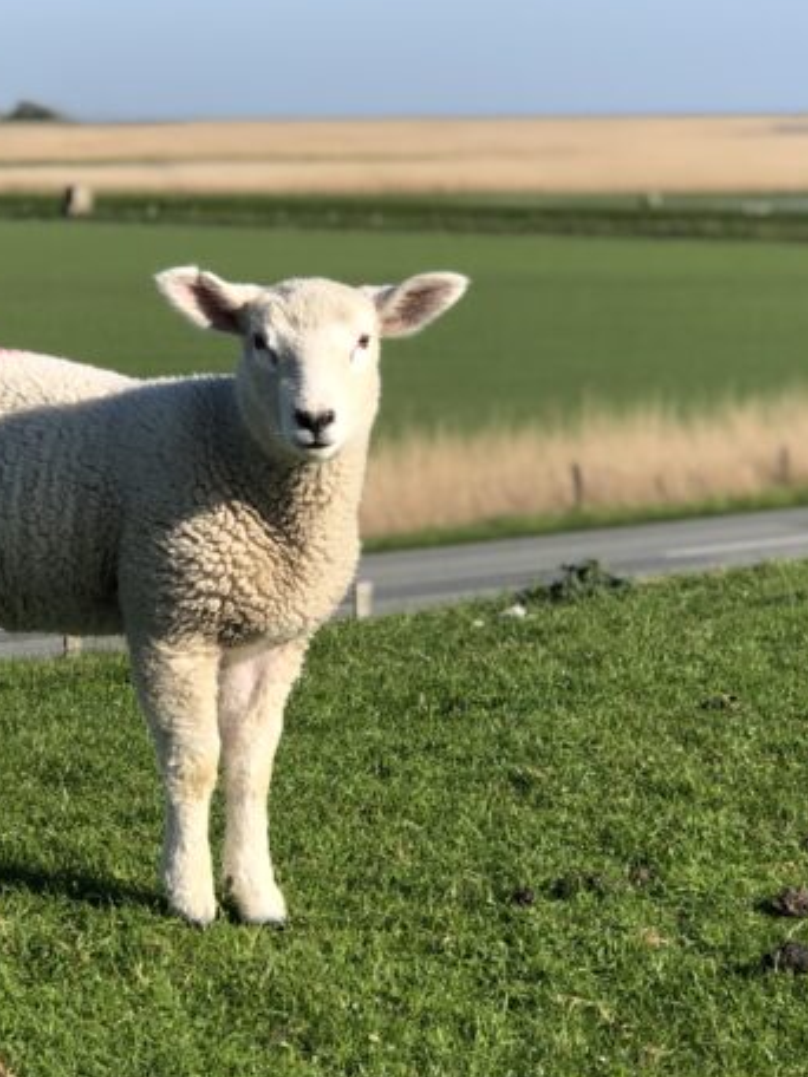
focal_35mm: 125
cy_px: 472
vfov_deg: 15.8
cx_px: 286
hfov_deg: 11.8
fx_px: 3890
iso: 20
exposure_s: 1/706
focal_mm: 6.6
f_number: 2.8
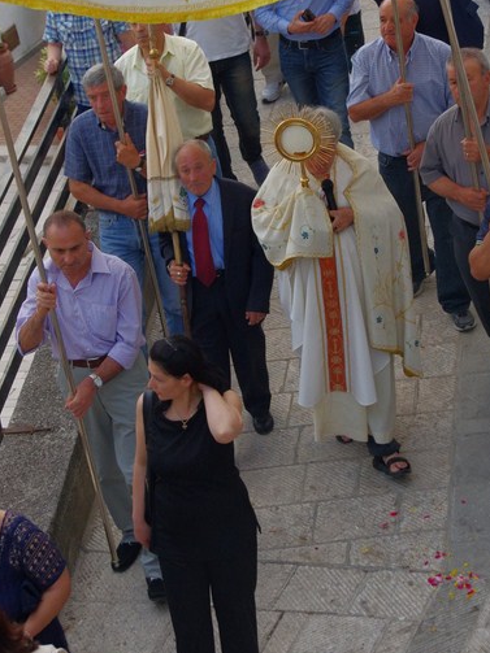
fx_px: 2436
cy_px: 225
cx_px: 242
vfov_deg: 15.3
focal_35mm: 129
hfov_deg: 11.5
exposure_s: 1/160
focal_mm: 60
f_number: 6.3
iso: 800
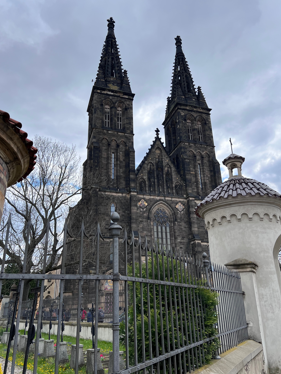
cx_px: 140
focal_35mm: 27
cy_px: 182
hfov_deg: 51.4
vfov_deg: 65.3
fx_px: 292
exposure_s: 1/3831
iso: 50
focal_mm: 5.7
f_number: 1.5
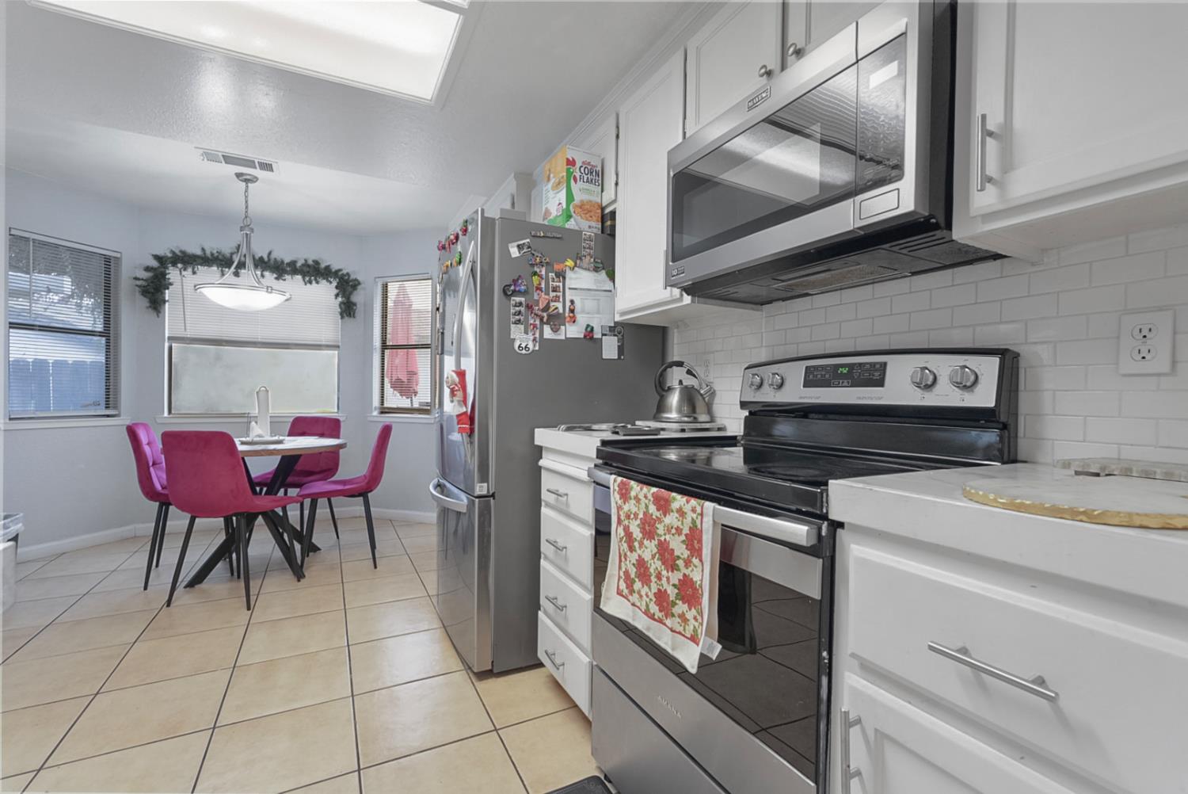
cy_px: 397
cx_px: 594
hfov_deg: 96.7
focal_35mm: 16
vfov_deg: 73.8
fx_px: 528
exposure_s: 1/30
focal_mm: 16
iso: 5000
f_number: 8
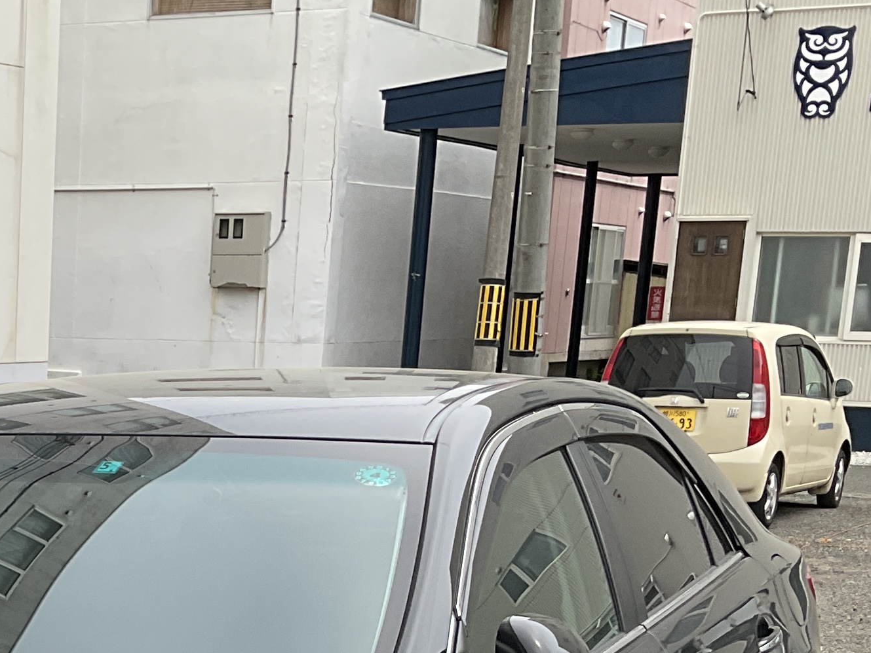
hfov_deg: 21.1
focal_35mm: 88
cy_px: 915
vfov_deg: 15.7
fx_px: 2214
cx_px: -91
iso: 16
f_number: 1.8
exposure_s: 1/1412
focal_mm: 3
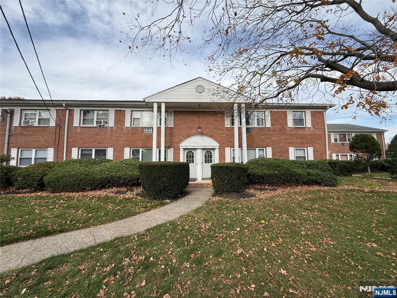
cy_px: 149
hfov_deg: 102.1
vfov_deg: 85.7
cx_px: 198
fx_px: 161
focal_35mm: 14
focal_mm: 2.22
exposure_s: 1/841
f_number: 2.2
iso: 50
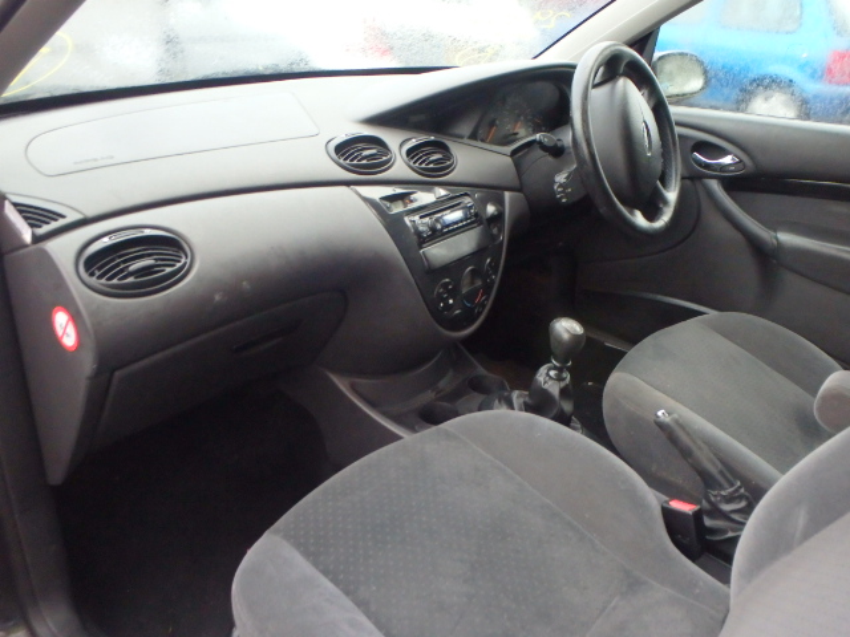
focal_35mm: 28
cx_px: 425
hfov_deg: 63.4
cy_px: 318
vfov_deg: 49.7
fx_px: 688
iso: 800
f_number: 3.9
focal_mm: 5
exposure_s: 1/80
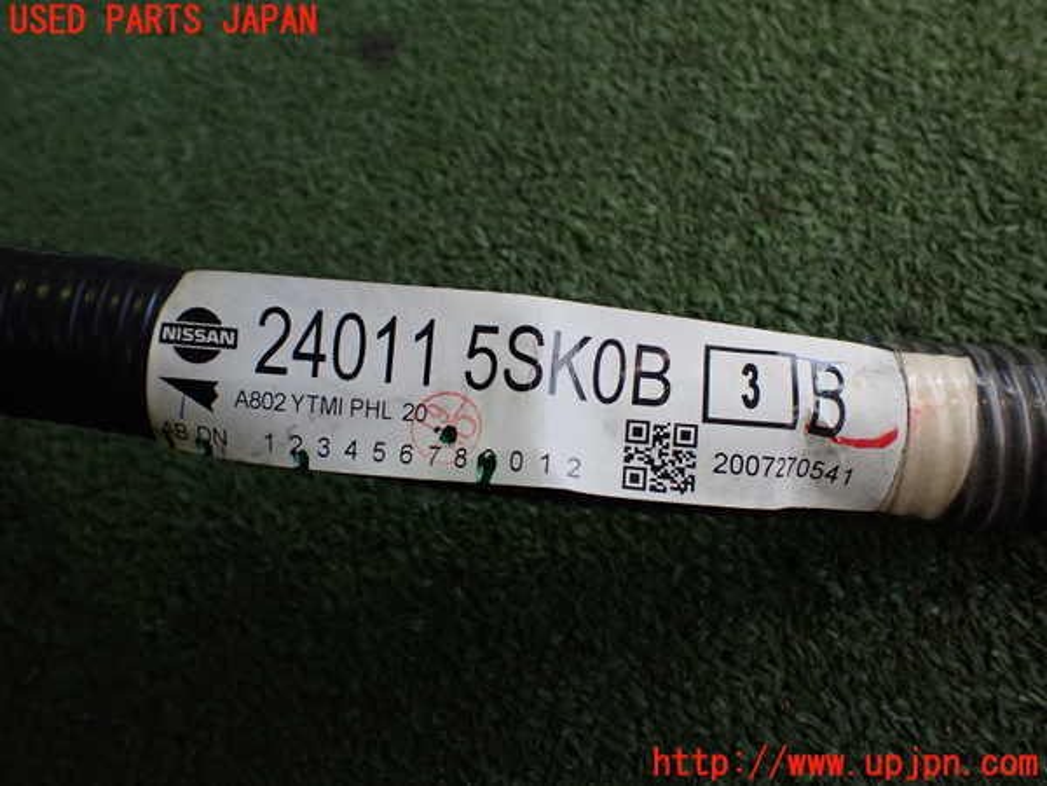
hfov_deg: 60.0
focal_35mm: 30
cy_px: 393
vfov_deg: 46.8
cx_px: 524
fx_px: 907
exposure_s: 1/125
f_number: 2.3
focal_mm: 5.4
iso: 320
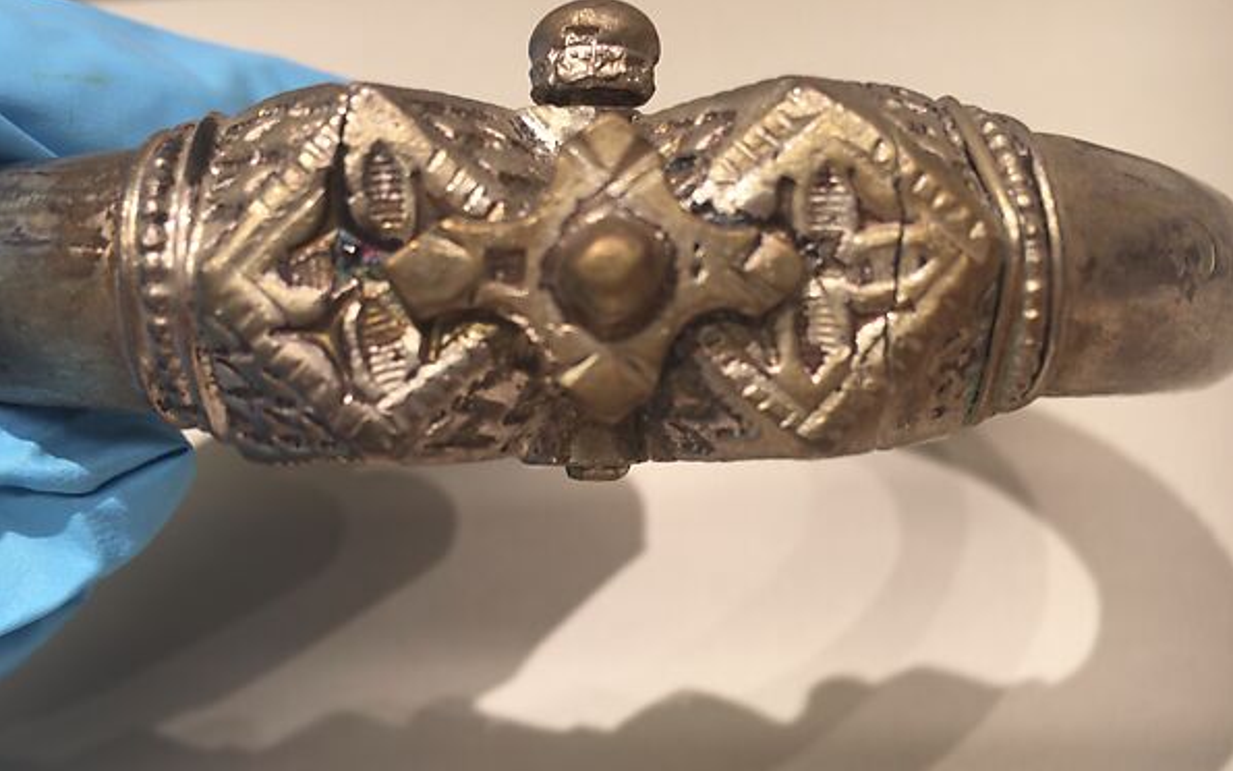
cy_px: 392
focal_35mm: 31
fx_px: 1042
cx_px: 620
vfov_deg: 40.6
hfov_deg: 61.2
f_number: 2.2
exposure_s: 1/30
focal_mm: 4.15
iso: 32
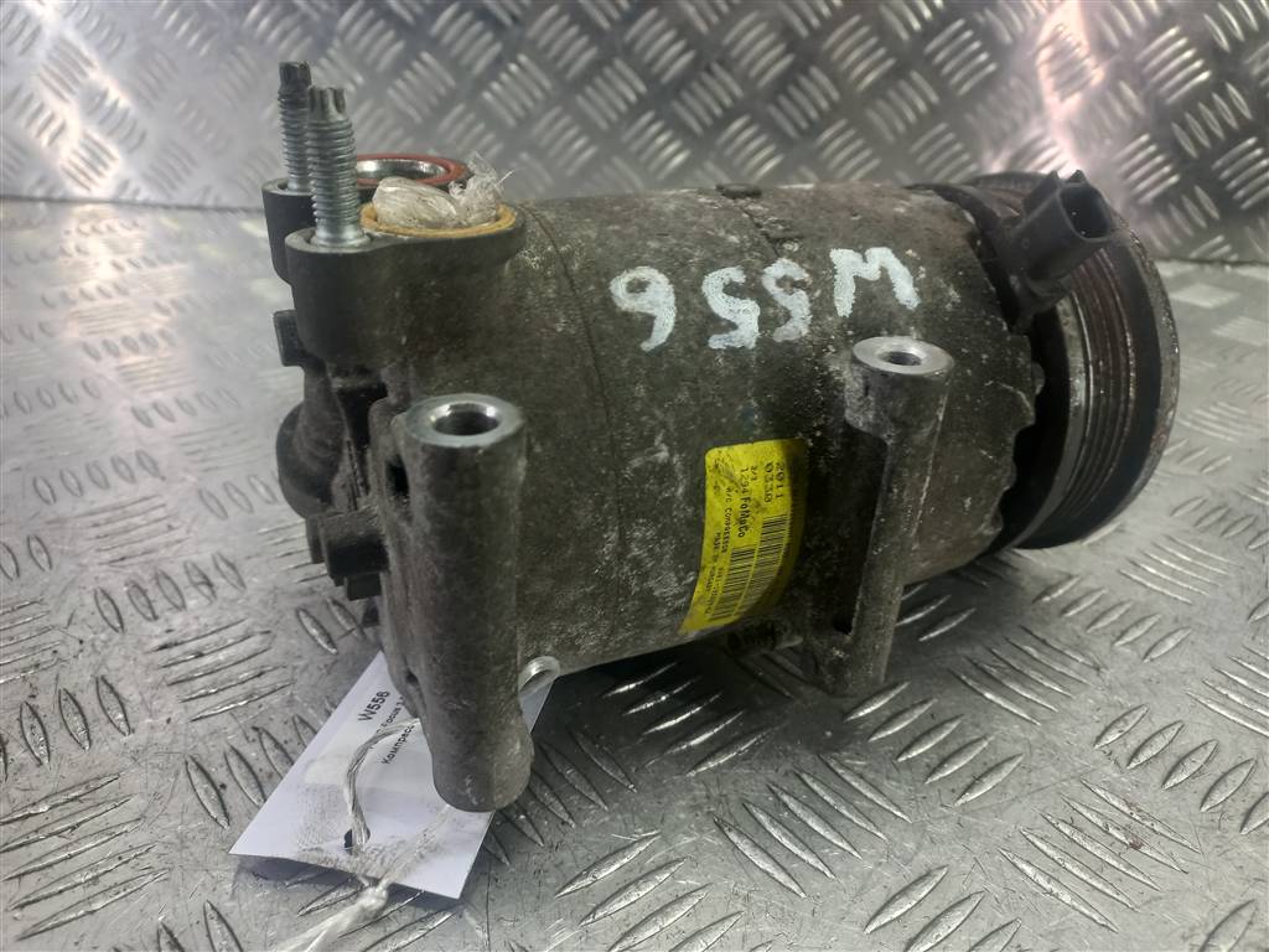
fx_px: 916
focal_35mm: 25
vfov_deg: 54.9
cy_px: 476
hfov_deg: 69.4
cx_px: 634
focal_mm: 4.6
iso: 80
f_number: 1.8
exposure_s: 1/50
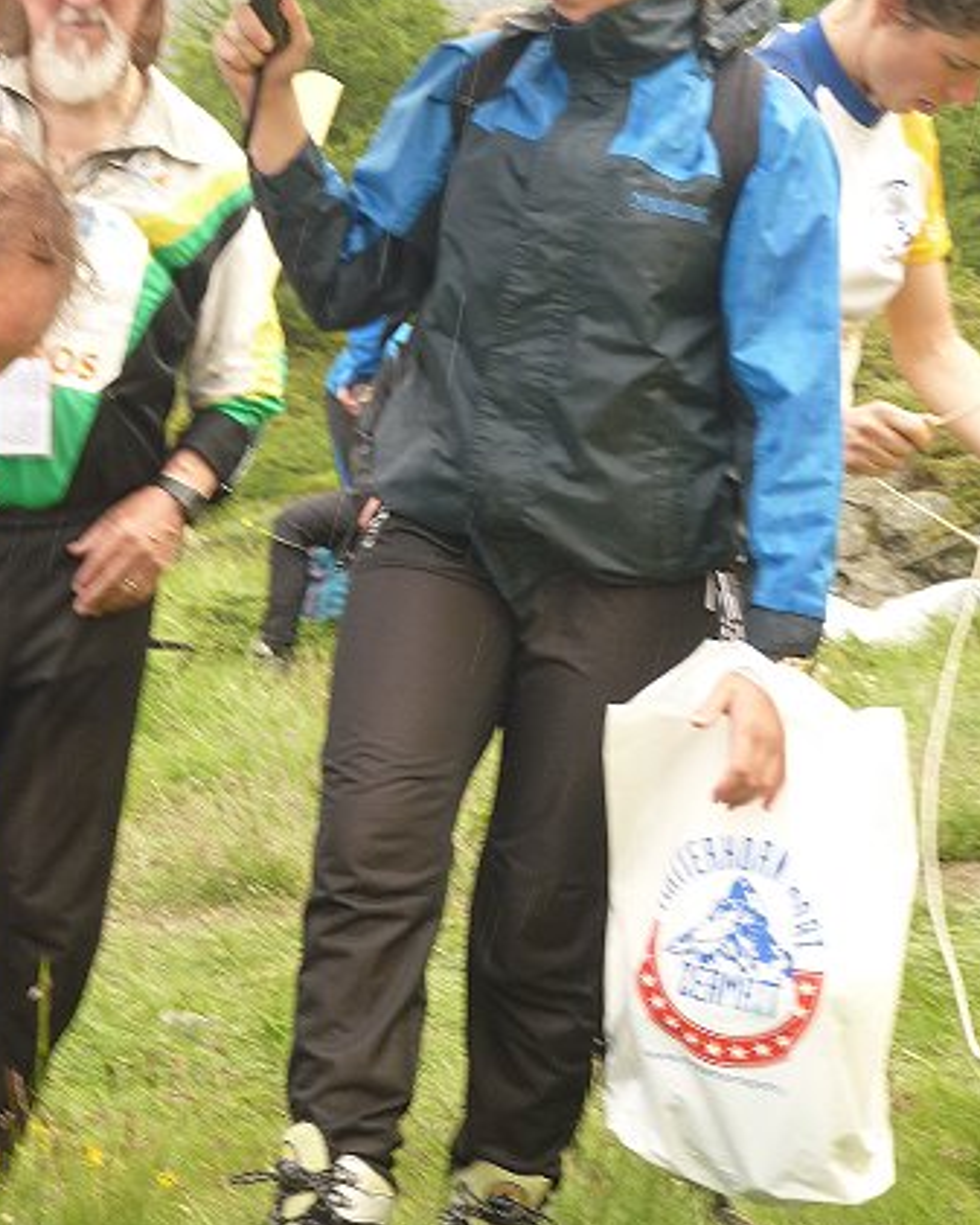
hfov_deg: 12.6
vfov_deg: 15.7
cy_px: 326
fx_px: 4422
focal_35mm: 122
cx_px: 300
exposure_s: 1/100
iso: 80
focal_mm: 13.3
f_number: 4.2
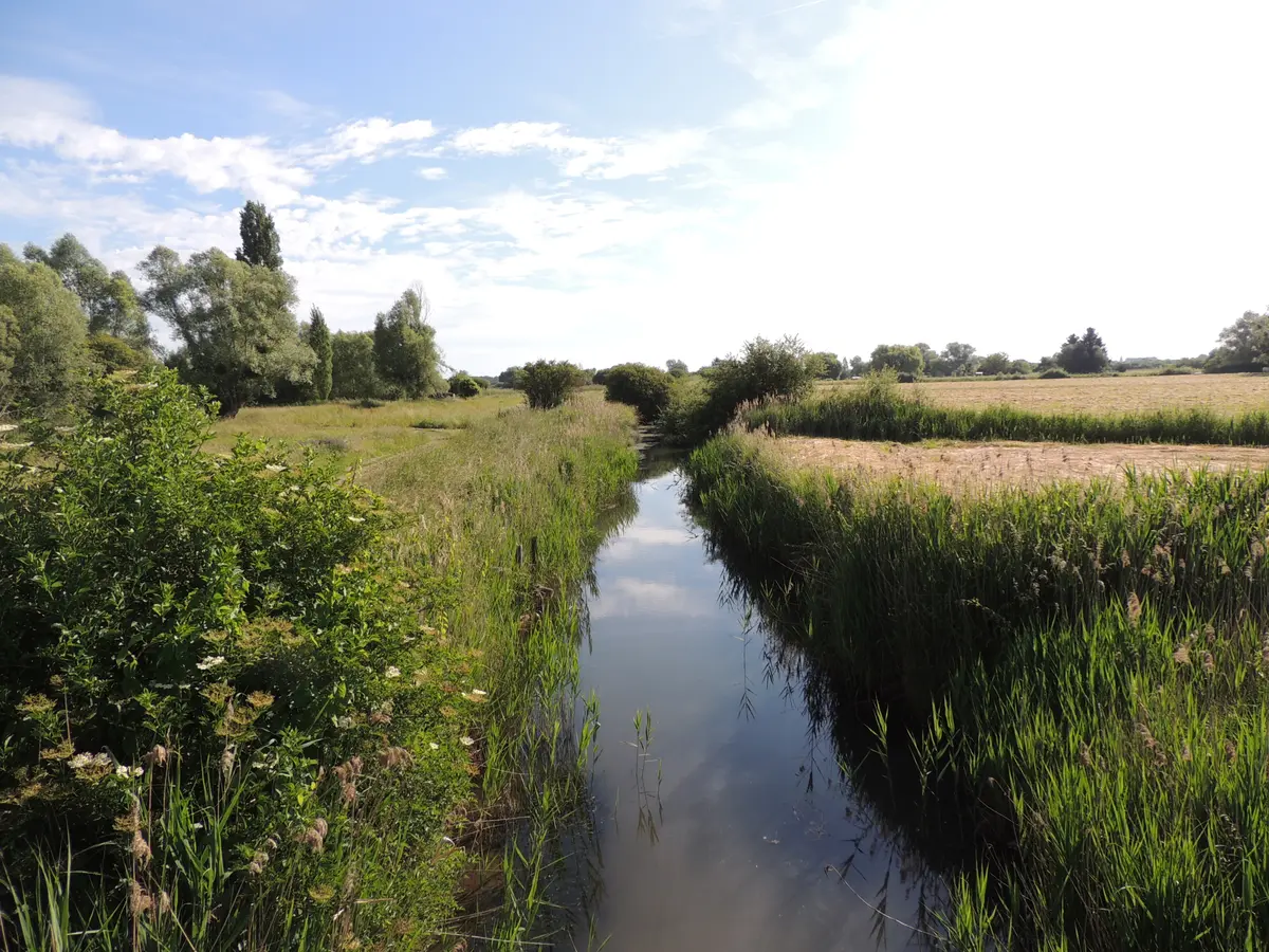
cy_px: 476
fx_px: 880
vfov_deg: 56.8
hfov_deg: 71.6
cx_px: 634
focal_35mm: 24
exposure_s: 1/1000
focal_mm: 4.3
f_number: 3
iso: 100
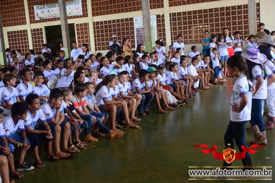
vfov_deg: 28.1
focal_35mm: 48
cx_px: 138
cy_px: 92
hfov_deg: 41.1
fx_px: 367
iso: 400
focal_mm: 32
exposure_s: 1/160
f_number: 6.3
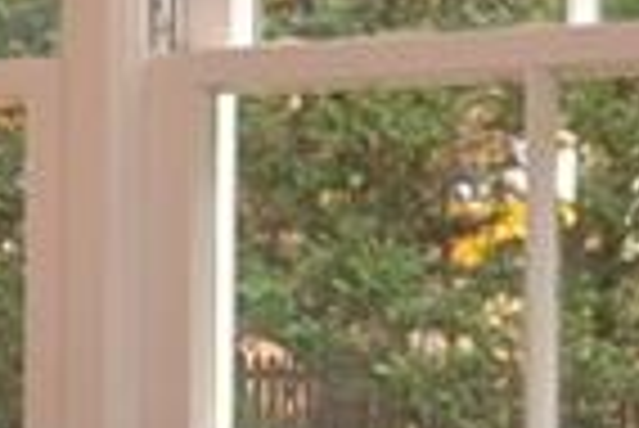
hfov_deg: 8.3
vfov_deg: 6.4
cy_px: 442
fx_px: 3838
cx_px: -1143
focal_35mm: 216
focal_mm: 20
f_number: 5.6
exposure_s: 1/60
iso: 560
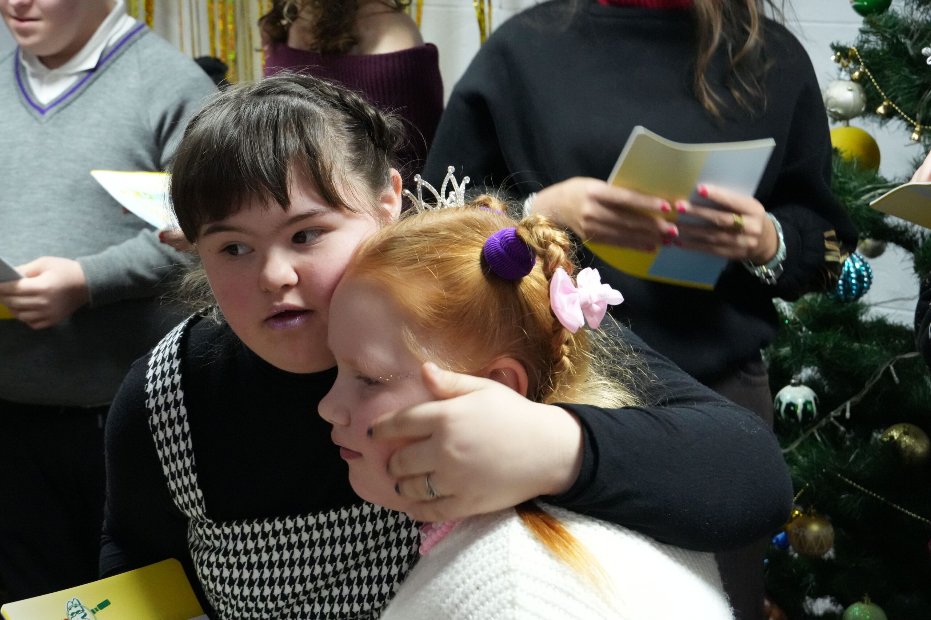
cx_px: 466
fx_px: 1823
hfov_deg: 28.7
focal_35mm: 70
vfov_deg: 19.3
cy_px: 310
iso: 6400
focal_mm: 47
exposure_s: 1/50
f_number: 8
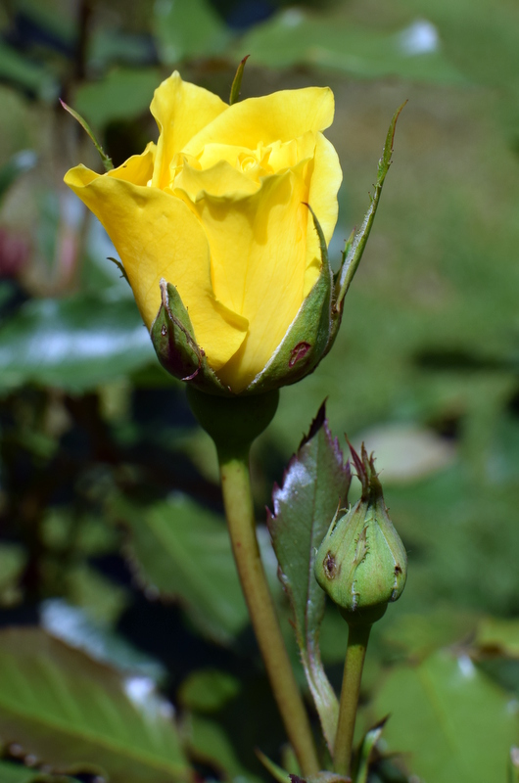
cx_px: 260
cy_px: 392
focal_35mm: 52
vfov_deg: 37.9
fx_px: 1140
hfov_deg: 25.6
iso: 200
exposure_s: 1/1000
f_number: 8
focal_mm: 35
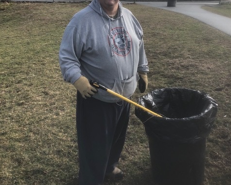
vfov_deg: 39.6
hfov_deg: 49.1
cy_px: 62
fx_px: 253
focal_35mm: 37
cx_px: 116
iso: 20
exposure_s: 1/1066
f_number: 1.8
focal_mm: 3.99
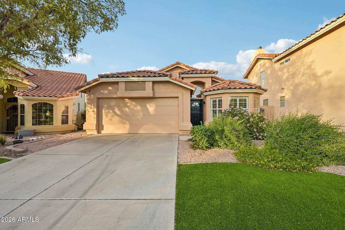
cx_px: 172
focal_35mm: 16
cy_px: 115
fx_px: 149
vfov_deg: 75.5
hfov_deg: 98.5
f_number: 8
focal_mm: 15.5
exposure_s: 1/400
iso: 500
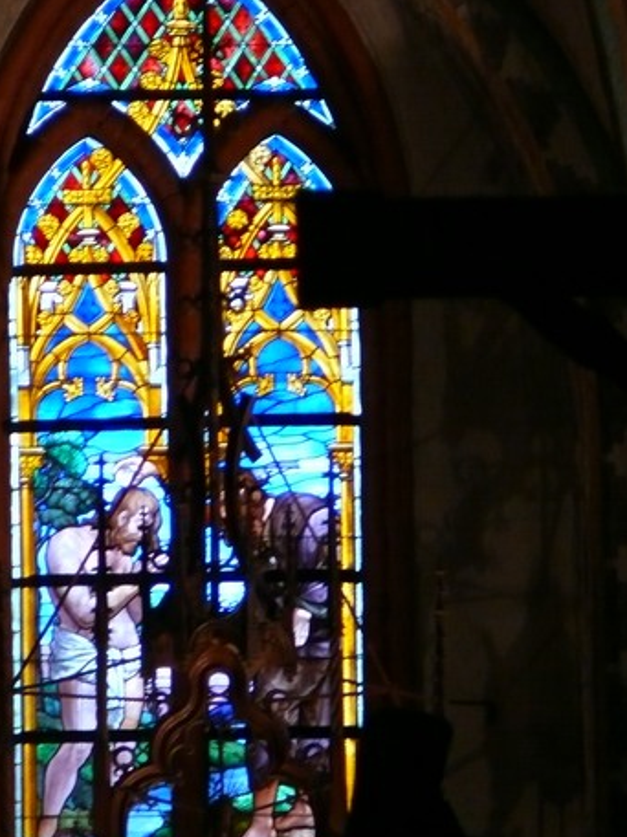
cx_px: 167
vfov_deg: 2.9
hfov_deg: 2.2
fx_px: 16687
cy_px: 372
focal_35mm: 690
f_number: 3.7
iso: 400
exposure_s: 1/20
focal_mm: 88.8
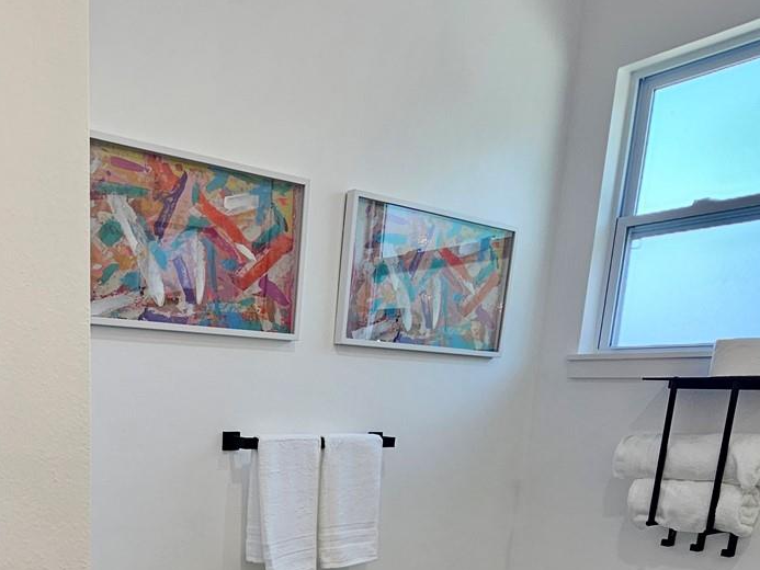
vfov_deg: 41.6
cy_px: 549
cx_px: 172
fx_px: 659
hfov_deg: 56.4
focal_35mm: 30
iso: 50
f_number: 2.2
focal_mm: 2.2
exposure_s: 1/60
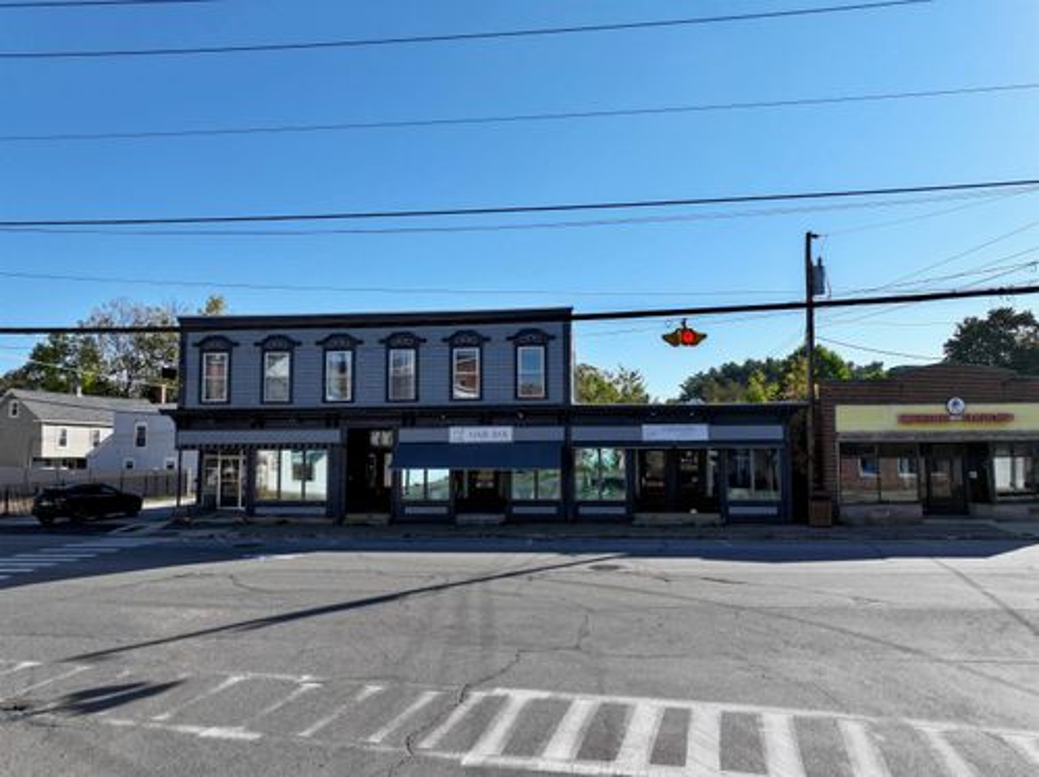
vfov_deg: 56.7
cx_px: 520
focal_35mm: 24
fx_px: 720
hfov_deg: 71.6
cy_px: 388
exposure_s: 1/2000
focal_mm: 12.29
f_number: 2.8
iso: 140
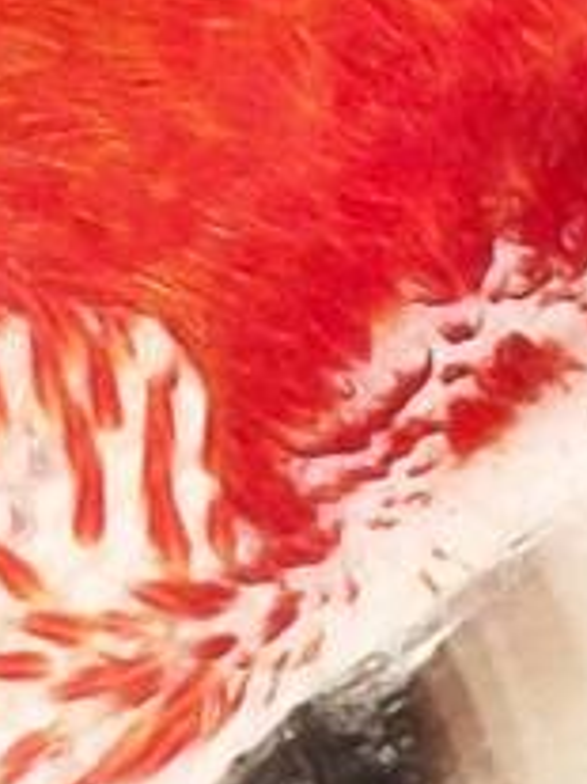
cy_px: 2166
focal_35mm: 743
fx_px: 16817
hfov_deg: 2.0
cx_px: -23
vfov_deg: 2.6
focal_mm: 17.1
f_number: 5.2
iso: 200
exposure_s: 1/500
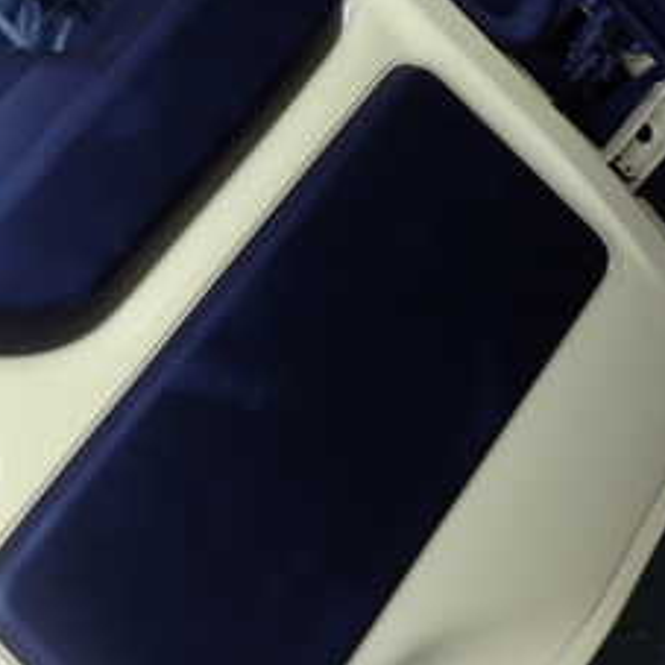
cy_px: 179
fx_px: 1521
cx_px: 32
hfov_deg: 23.8
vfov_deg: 24.4
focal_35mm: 70
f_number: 3.2
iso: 100
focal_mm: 5.4
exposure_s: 1/80
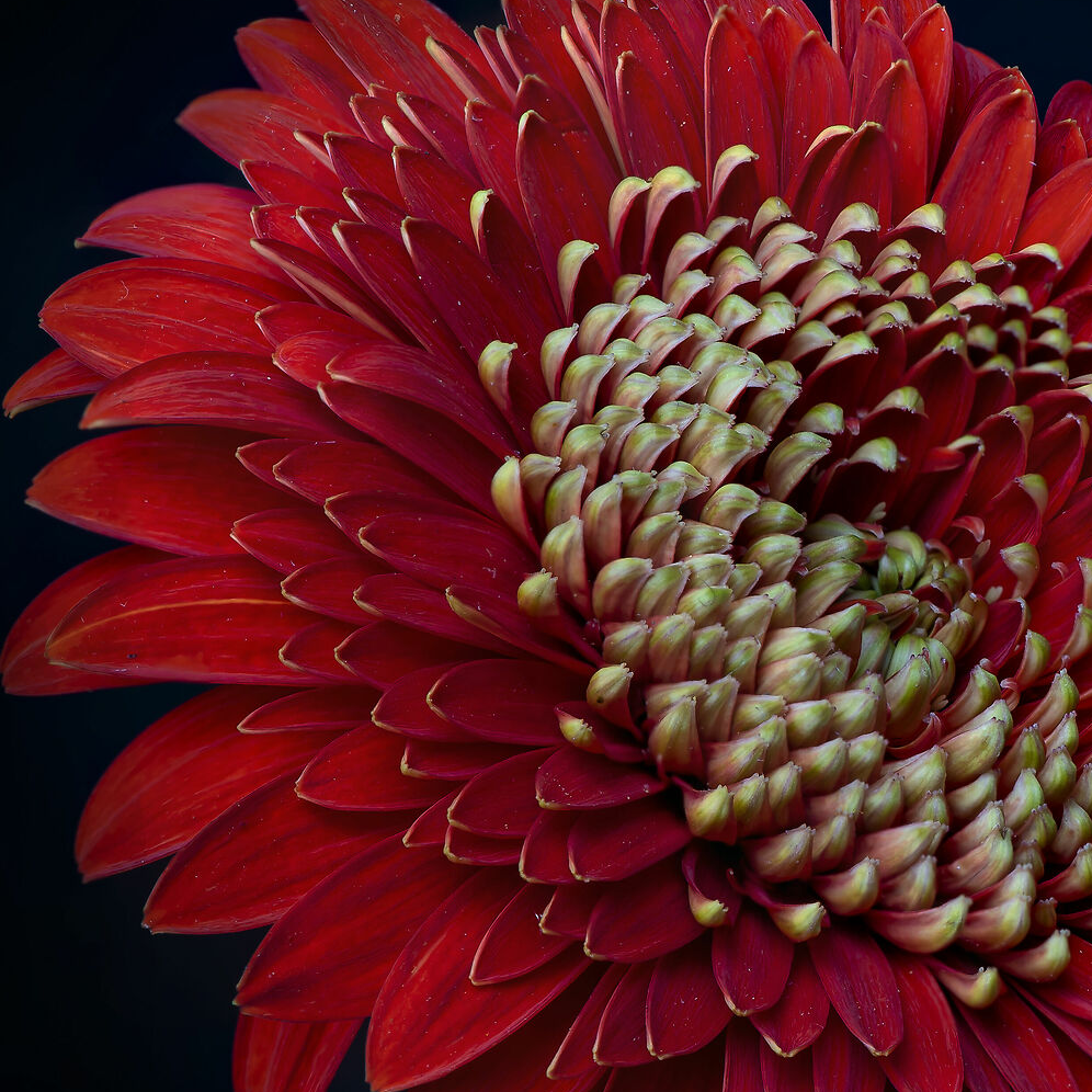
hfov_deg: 8.1
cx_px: 1193
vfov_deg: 8.1
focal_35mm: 215
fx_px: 7673
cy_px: 712
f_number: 18
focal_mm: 105
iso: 100
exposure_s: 1/1.67
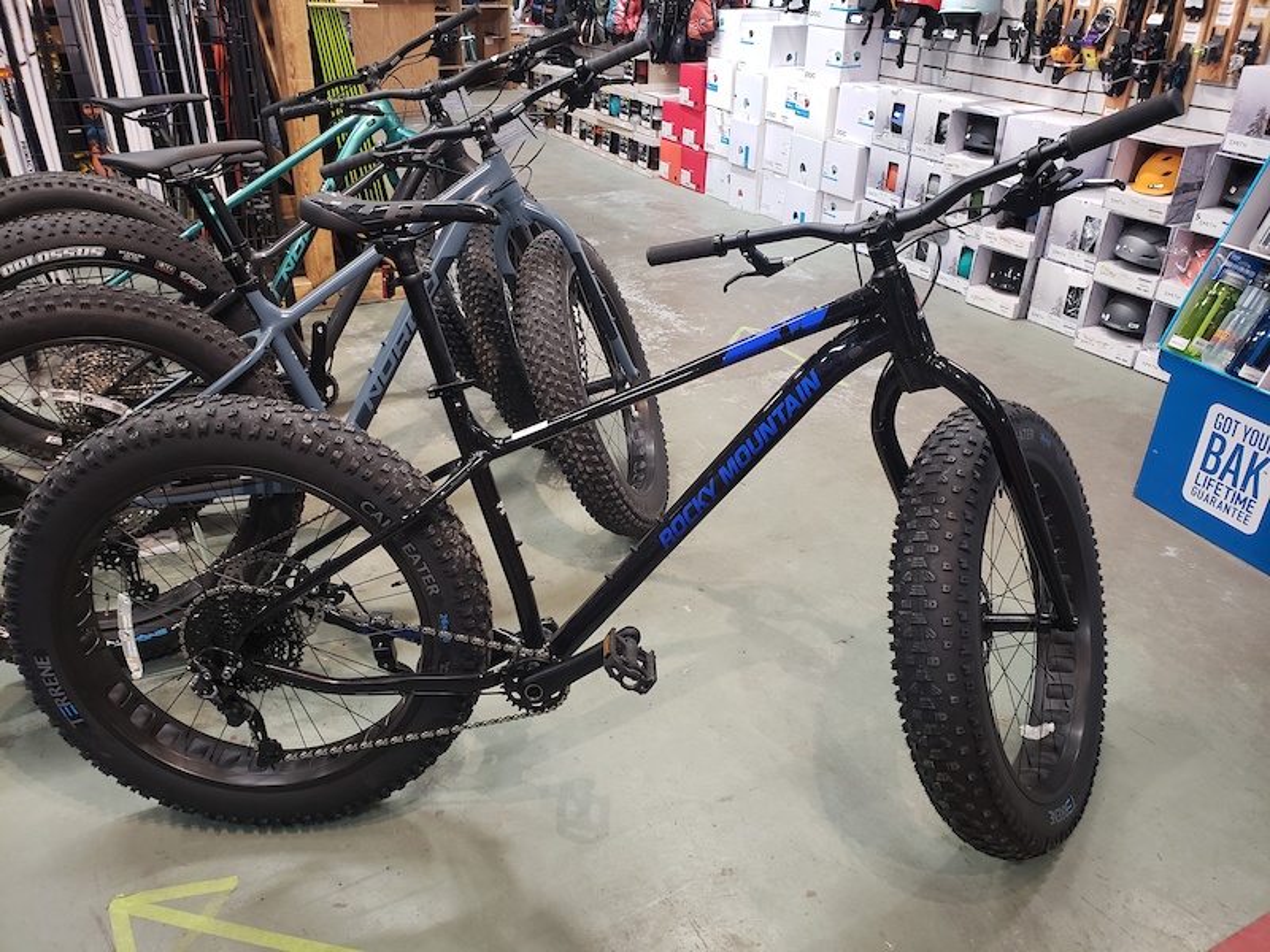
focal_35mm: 26
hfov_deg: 67.3
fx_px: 954
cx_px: 635
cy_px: 476
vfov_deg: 53.1
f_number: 2.4
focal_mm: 4.3
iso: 320
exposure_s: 1/30
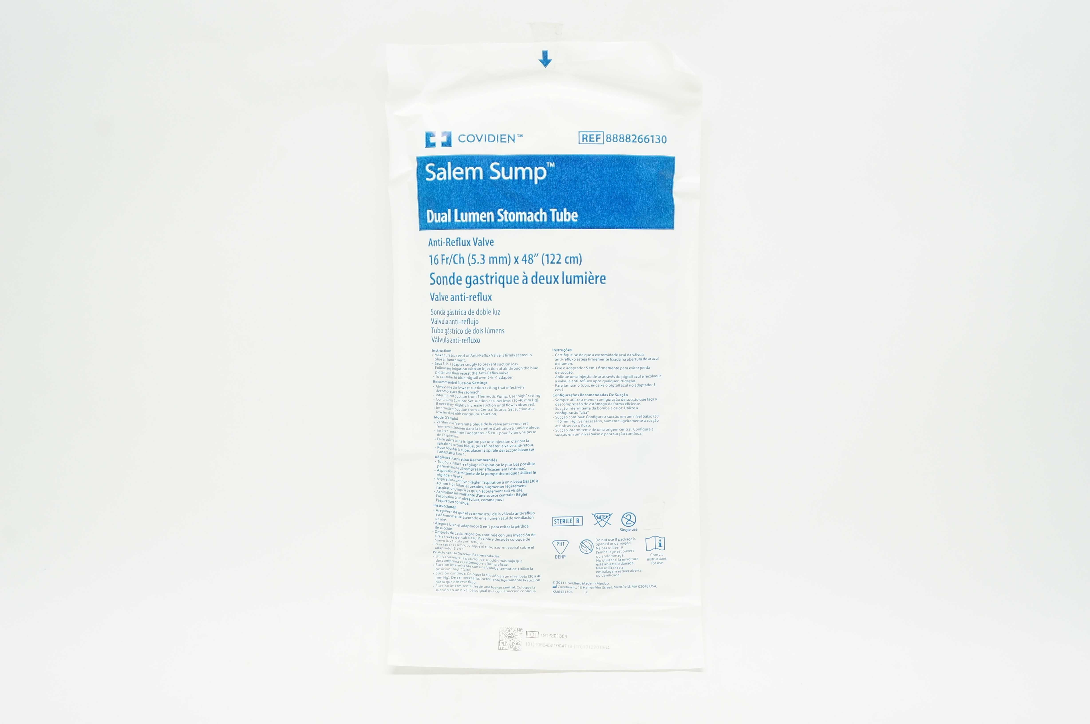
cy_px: 362
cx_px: 545
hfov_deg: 59.5
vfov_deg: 41.6
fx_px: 953
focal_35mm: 32
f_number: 9
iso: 400
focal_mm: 21
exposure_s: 1/25
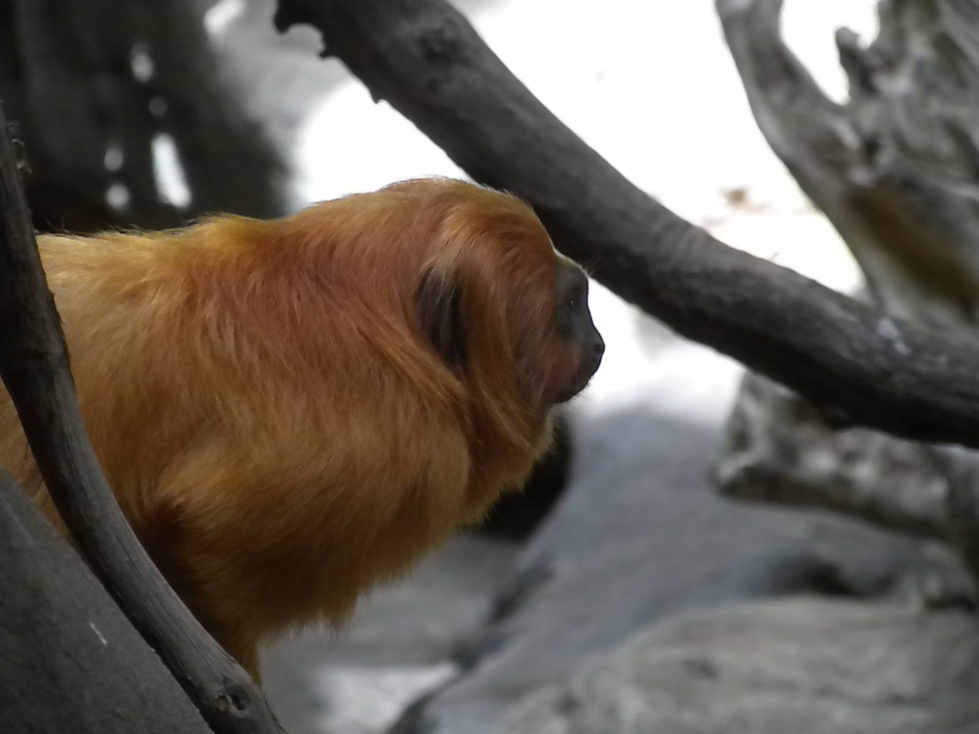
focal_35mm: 238
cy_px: 367
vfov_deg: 6.2
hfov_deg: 8.3
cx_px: 490
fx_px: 6731
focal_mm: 42.1
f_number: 5.2
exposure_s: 1/105
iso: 640
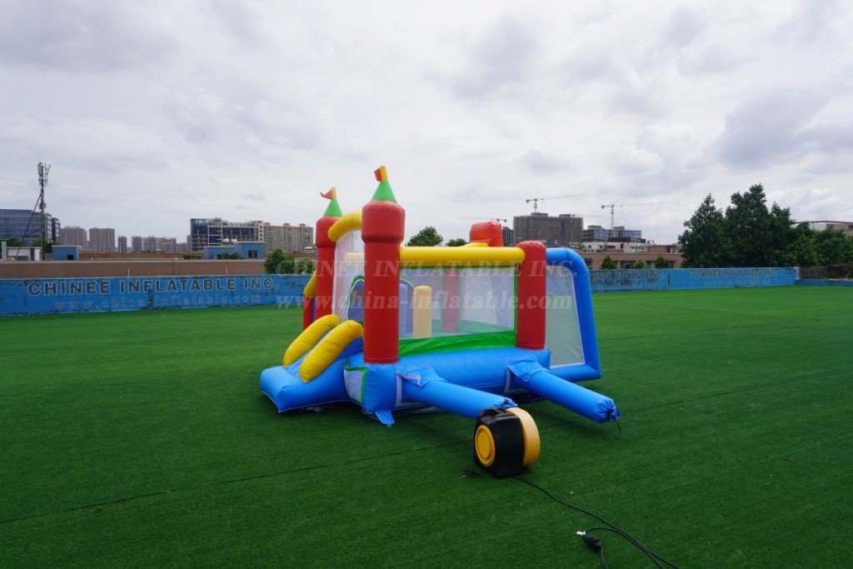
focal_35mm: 24
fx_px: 569
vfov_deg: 53.1
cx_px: 426
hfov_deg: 73.7
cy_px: 284
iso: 100
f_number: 10
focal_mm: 16
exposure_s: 1/200
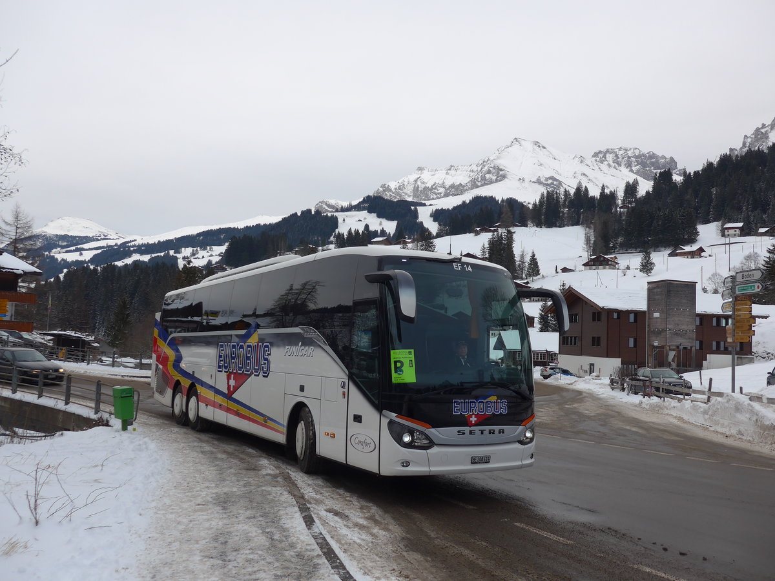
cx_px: 388
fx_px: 649
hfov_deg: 61.7
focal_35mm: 29
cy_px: 290
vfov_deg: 48.2
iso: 80
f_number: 2.8
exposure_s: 1/500
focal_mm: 6
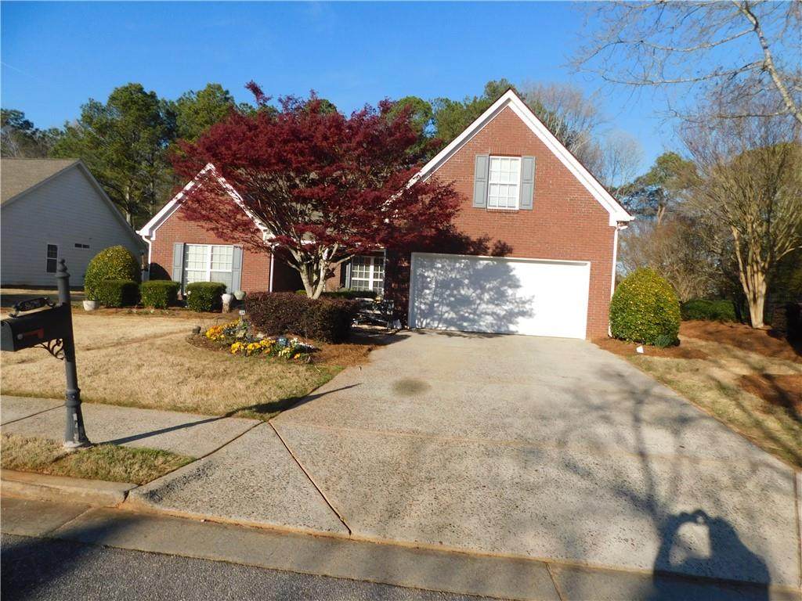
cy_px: 300
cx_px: 401
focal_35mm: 23
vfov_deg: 58.9
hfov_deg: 73.9
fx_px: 533
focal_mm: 4
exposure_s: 1/400
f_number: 6
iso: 125
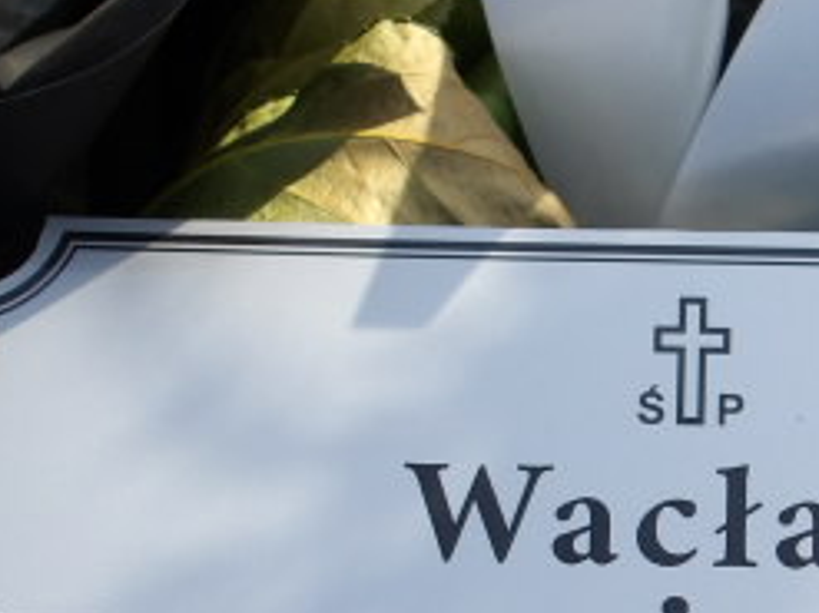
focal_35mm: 88
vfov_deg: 16.2
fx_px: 2081
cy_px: 699
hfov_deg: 21.6
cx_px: 783
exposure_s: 1/542
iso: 100
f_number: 3.3
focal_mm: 6.1
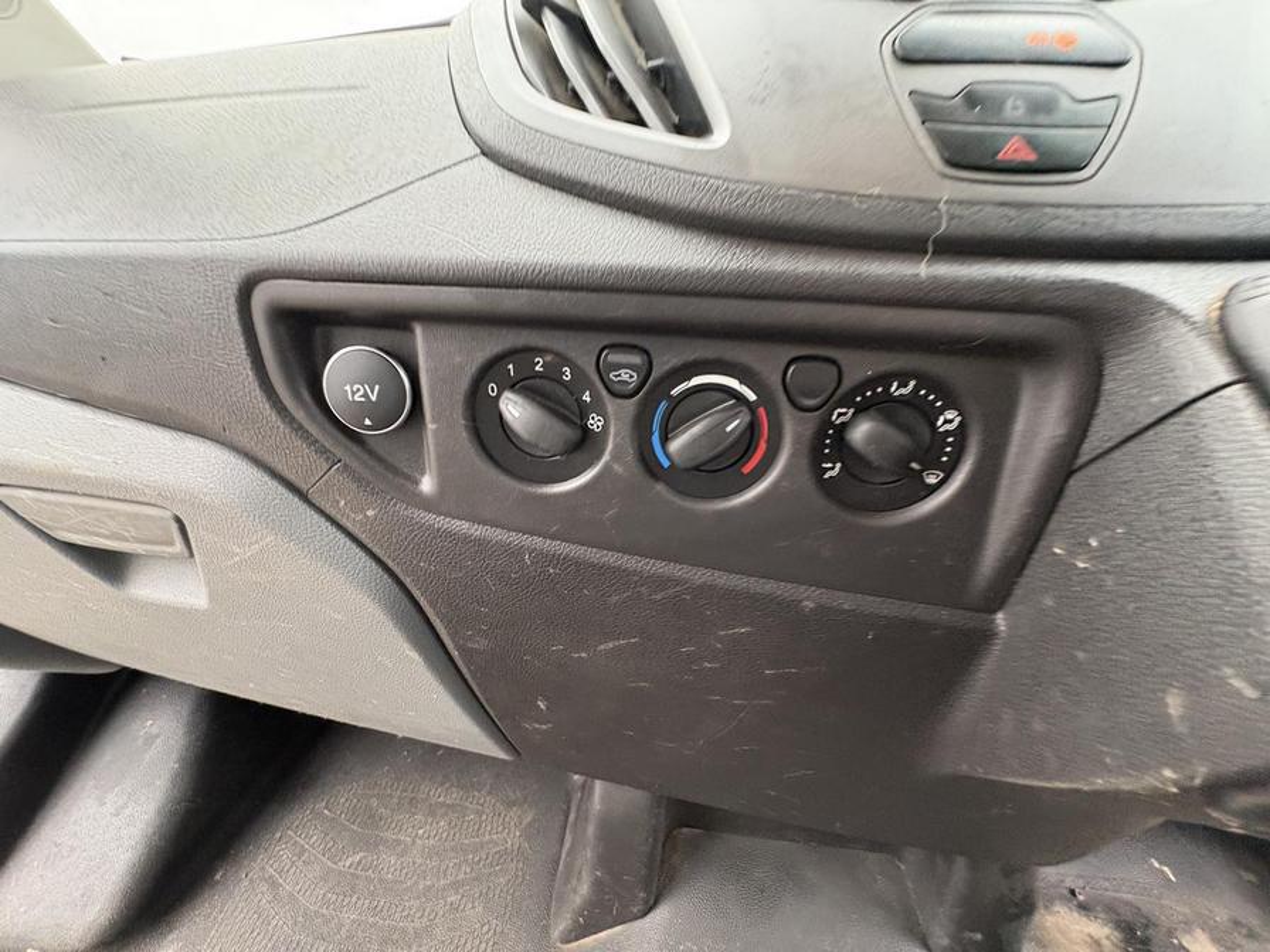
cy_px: 476
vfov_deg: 85.7
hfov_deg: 102.1
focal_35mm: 14
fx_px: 514
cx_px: 635
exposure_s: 1/60
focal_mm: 2.22
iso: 400
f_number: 2.2
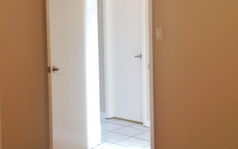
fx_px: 389
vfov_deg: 21.5
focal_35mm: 60
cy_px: 47
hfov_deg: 33.7
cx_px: 82
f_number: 2.4
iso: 64
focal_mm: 4.28
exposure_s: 1/24
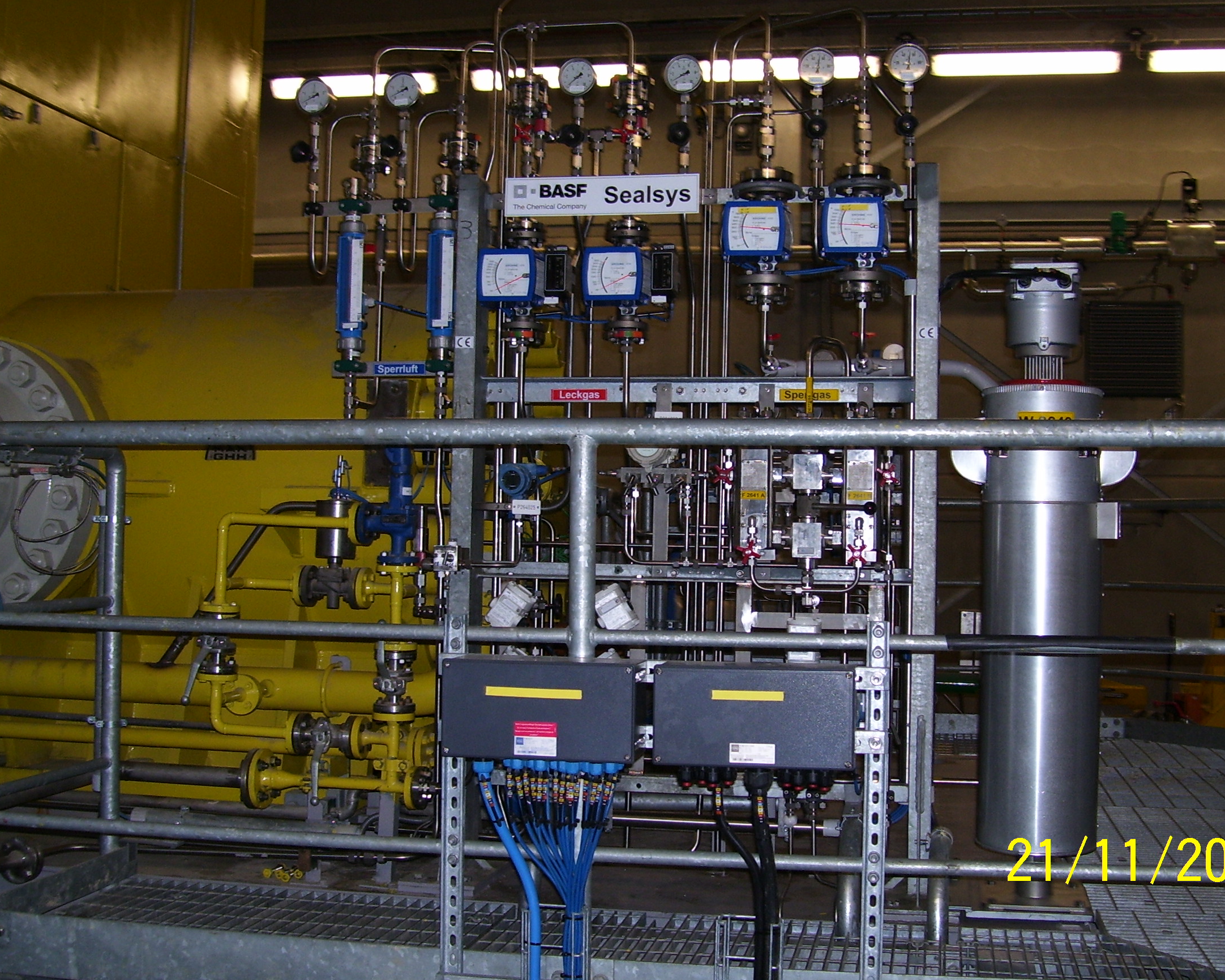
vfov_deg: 34.9
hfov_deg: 42.9
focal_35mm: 43
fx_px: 1559
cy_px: 447
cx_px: 633
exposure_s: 1/60
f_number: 2.7
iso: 80
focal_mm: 6
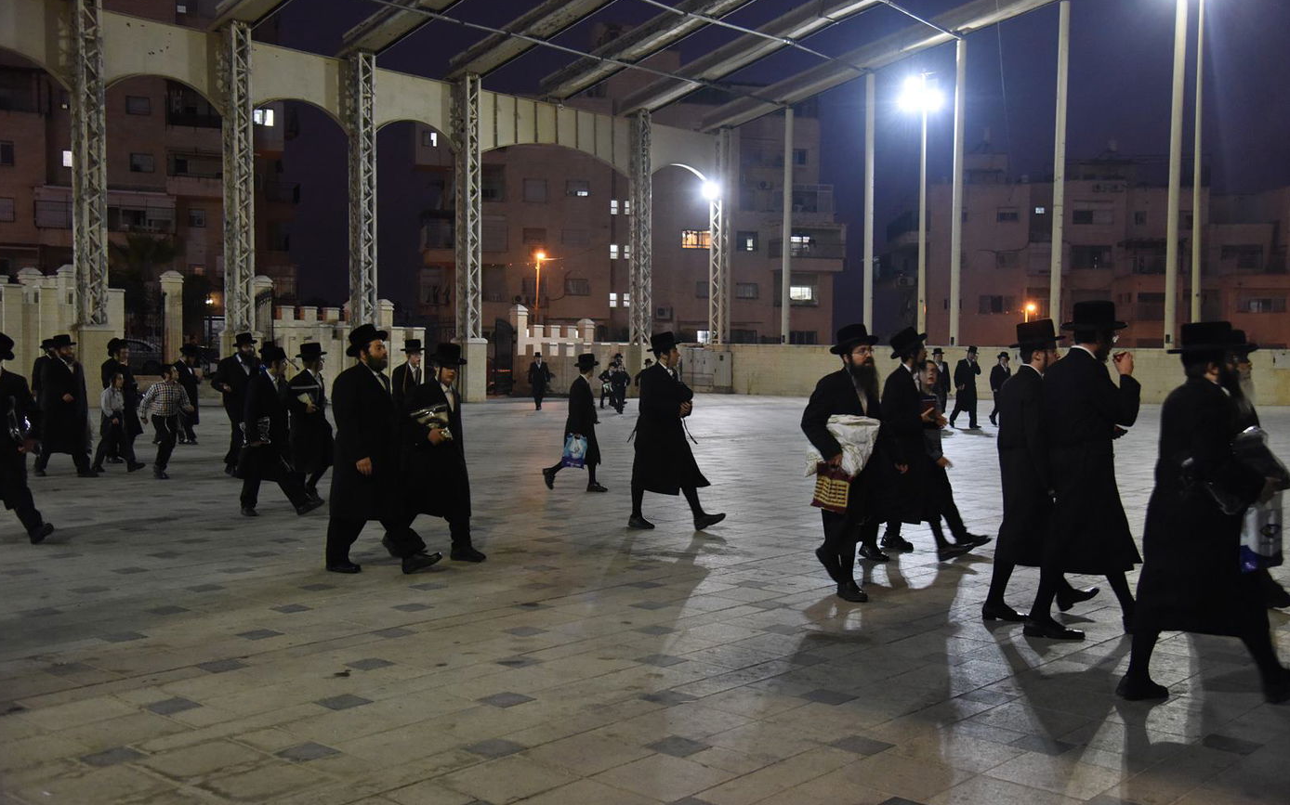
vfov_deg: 35.3
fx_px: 1265
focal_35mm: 36
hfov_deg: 54.0
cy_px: 384
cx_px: 642
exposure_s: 1/100
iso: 5000
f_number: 4
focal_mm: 35
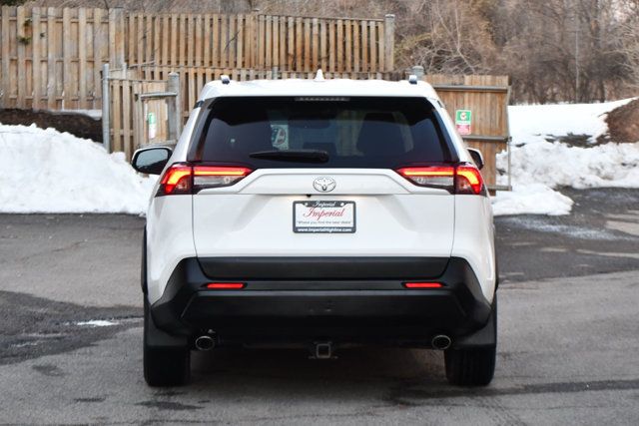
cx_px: 320
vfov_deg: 11.7
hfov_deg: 17.5
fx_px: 2077
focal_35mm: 117
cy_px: 213
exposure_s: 1/125
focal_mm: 78
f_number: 4.8
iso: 1000
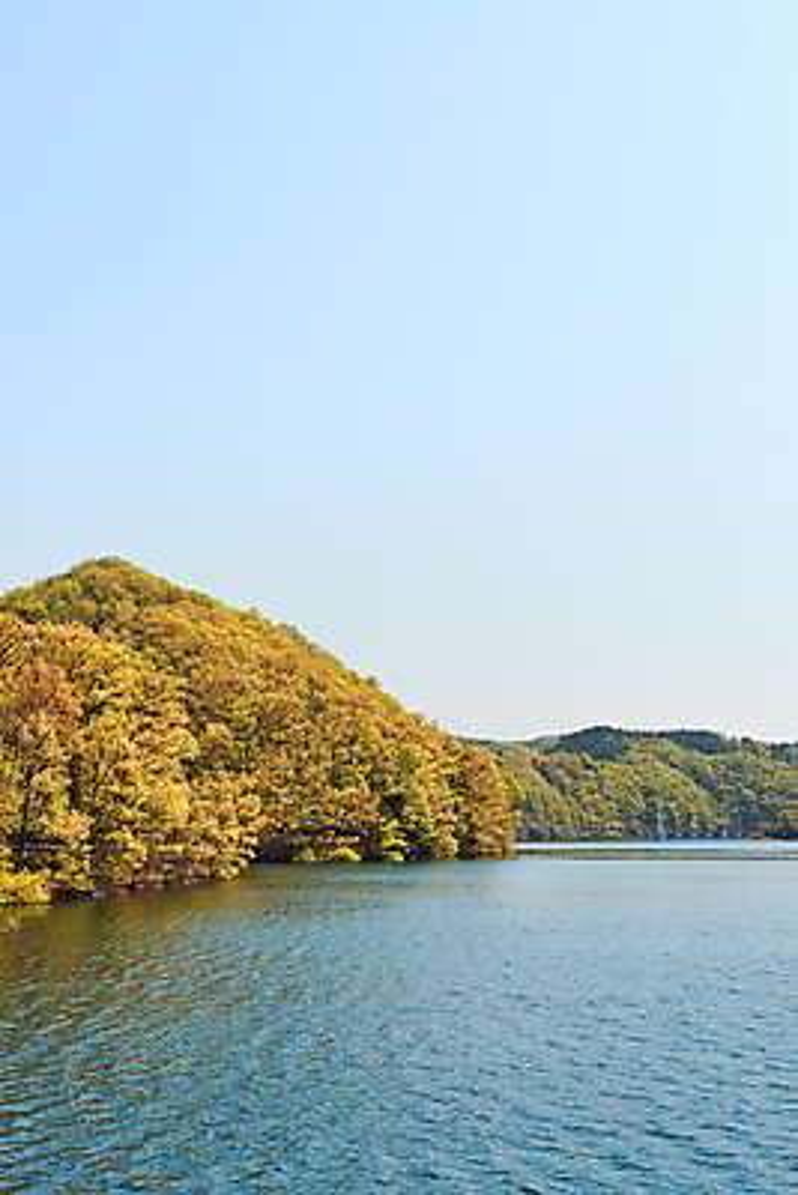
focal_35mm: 48
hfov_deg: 28.1
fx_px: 1594
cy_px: 598
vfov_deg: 41.1
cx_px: 399
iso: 100
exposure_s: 1/750
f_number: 8
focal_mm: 32
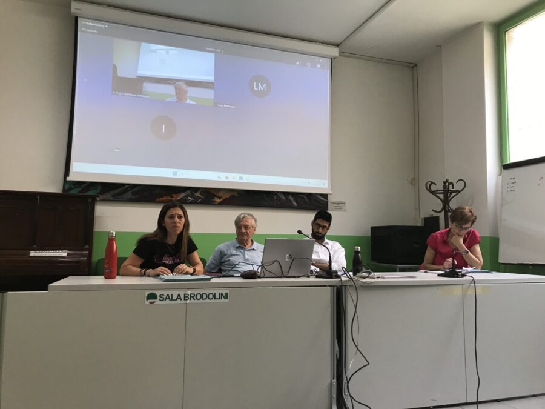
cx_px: 272
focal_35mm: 28
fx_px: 441
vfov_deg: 49.7
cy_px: 204
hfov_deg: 63.4
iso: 40
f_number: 1.8
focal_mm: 3.99
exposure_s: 1/33
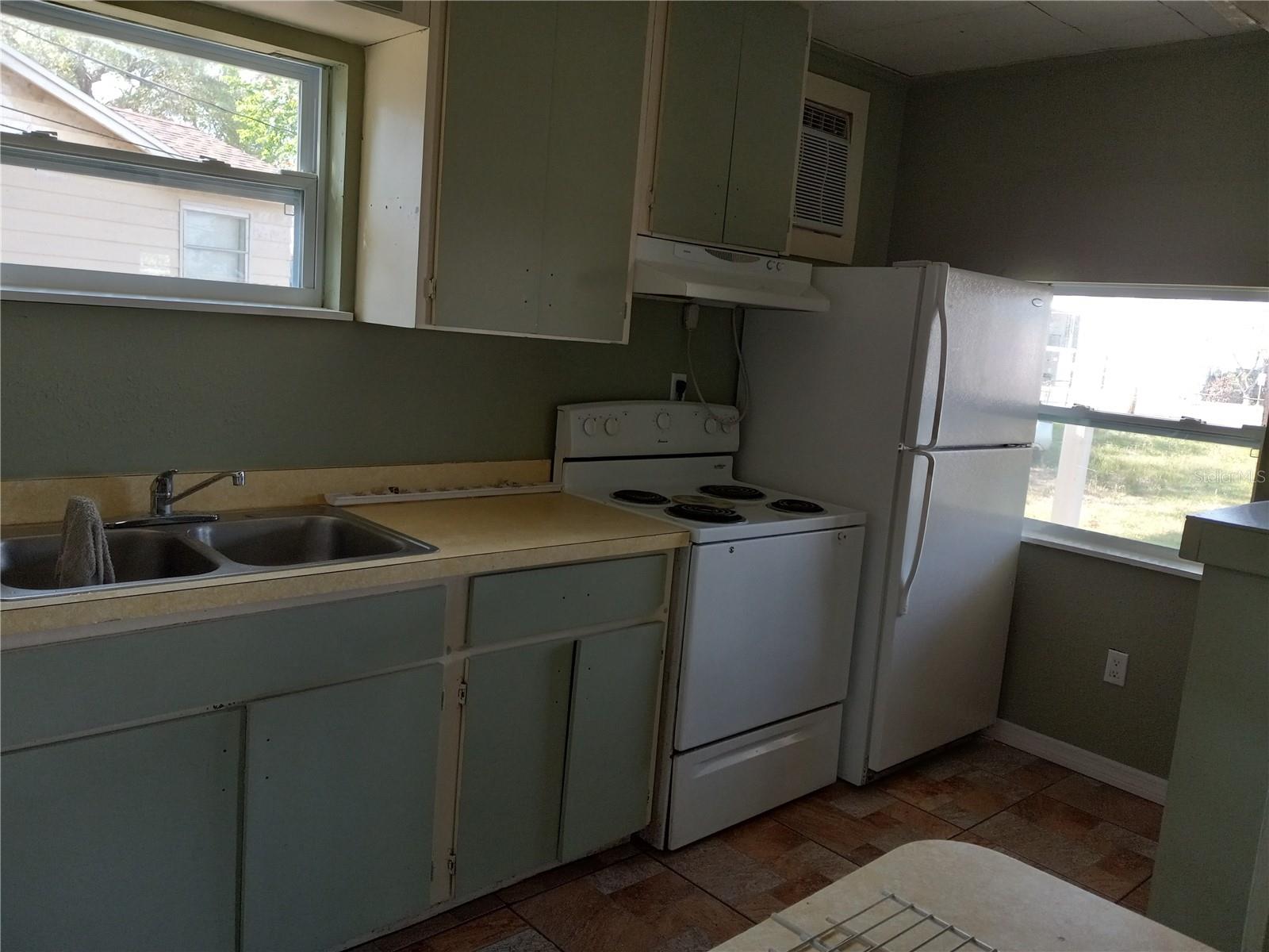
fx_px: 990
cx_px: 634
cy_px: 476
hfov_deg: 65.3
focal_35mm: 27
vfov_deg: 51.4
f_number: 1.8
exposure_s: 1/60
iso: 100
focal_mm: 3.94
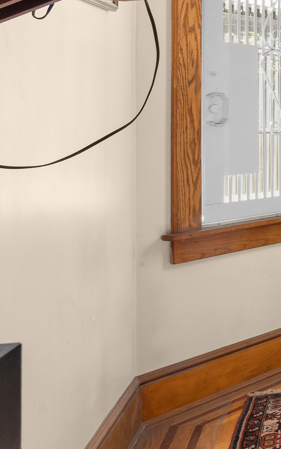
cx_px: 690
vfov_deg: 36.7
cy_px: 118
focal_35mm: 54
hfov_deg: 14.5
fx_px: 661
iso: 200
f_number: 11
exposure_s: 1/13
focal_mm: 16
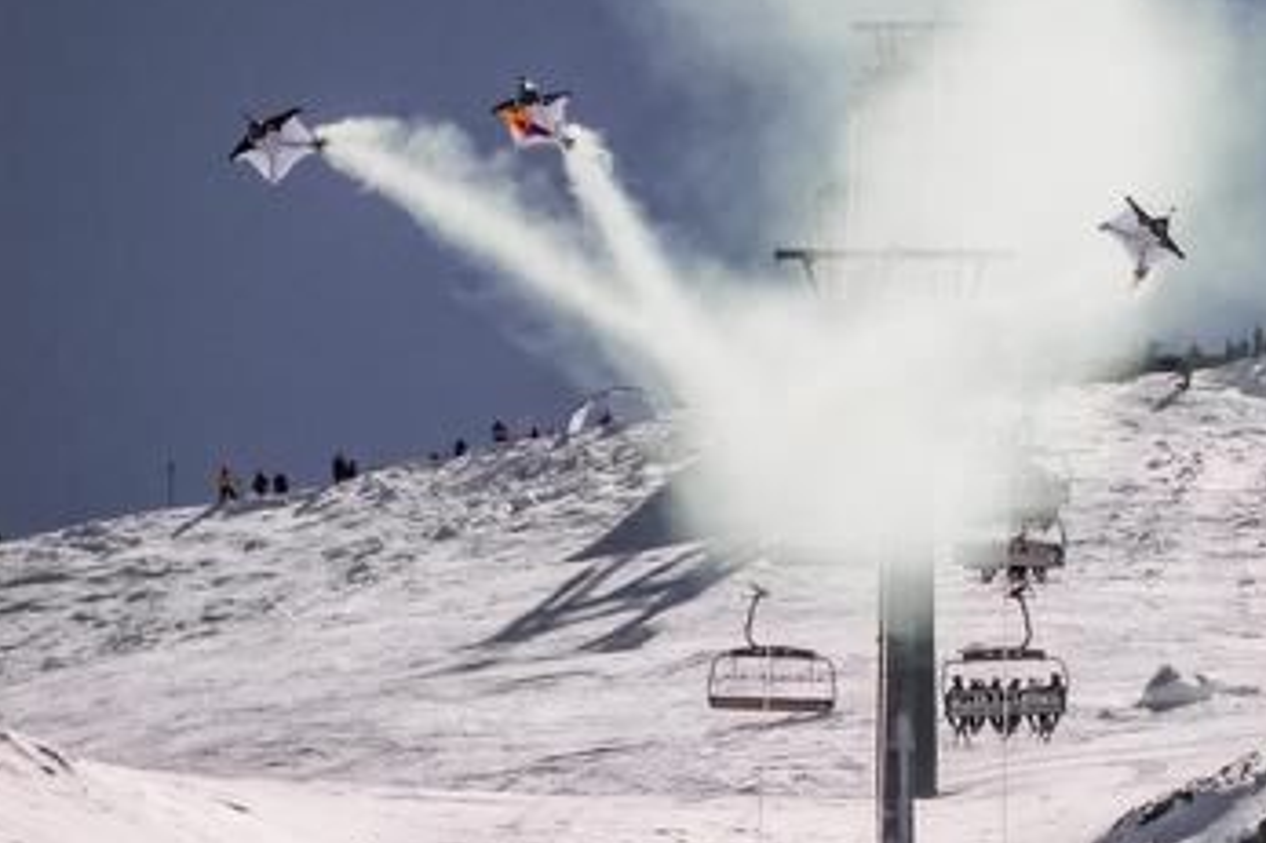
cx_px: 792
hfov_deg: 3.6
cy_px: 489
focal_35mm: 568
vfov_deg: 2.4
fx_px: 19964
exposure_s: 1/1000
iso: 100
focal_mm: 56.9
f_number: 8
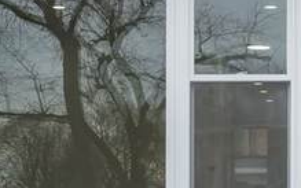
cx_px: 280
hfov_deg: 14.4
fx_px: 1173
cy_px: 183
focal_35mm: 143
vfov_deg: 9.1
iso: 800
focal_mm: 24
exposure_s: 1/500
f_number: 8
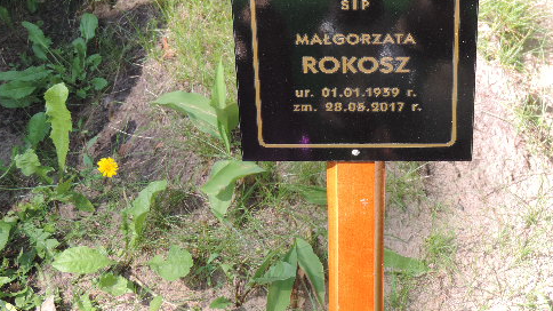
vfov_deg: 11.2
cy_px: 47
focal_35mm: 108
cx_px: 354
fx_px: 1583
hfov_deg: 19.8
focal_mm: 13.3
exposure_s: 1/100
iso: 80
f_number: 3.9
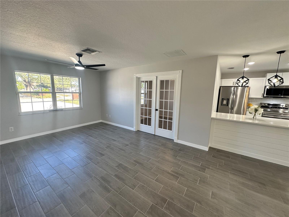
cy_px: 108
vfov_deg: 85.7
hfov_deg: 102.1
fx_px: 117
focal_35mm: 14
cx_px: 144
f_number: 2.2
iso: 160
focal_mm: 2.22
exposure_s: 1/120
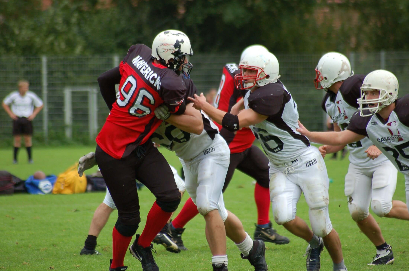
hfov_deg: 5.7
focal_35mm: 360
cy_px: 136
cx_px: 204
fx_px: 4082
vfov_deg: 3.8
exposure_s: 1/500
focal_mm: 240
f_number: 5.3
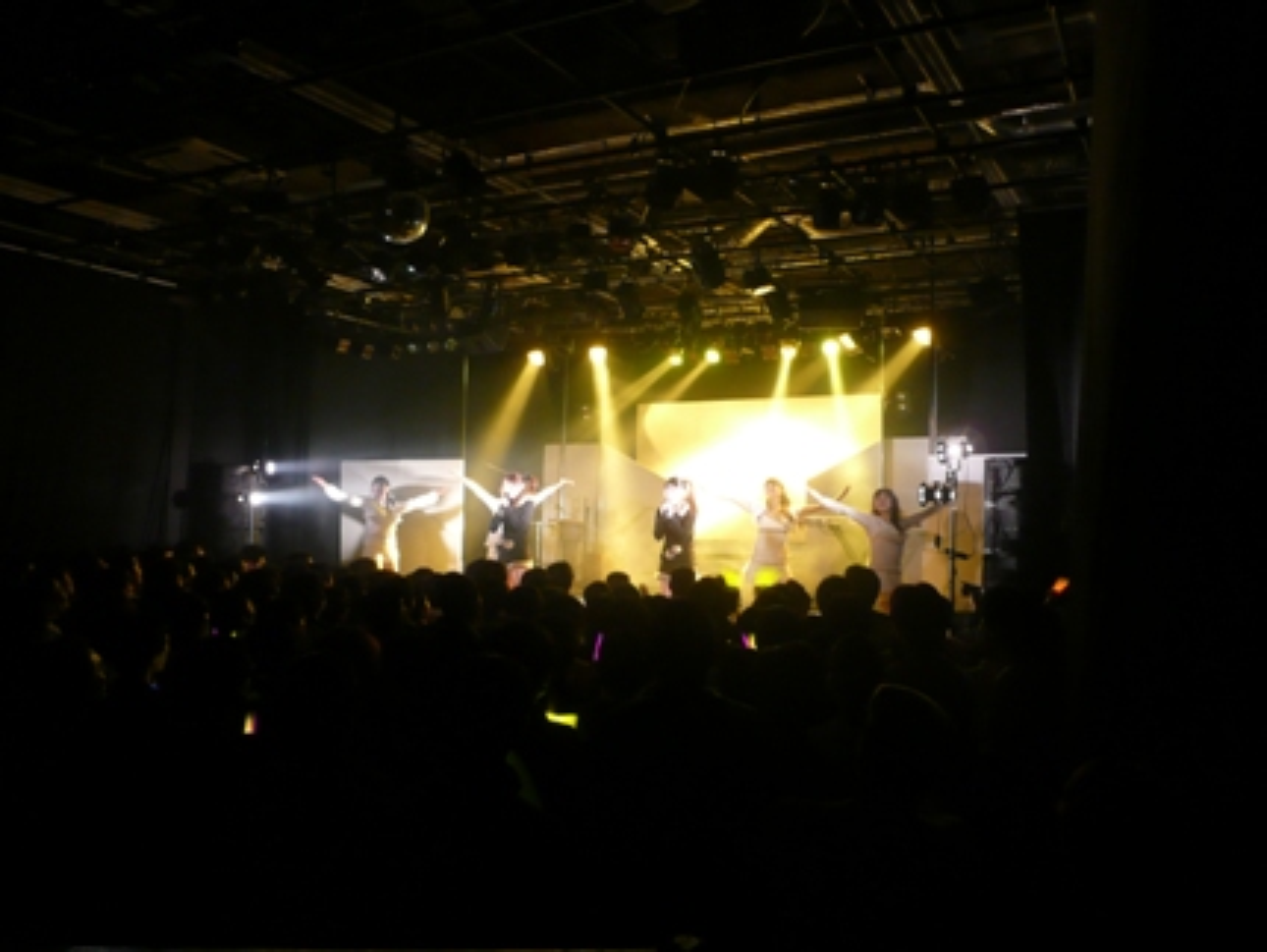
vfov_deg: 49.8
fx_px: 1025
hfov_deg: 63.4
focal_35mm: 28
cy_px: 476
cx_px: 634
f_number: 3.3
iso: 200
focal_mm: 4.6
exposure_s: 1/10
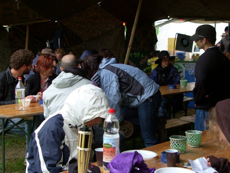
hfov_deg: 27.8
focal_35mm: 70
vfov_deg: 21.0
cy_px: 86
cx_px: 115
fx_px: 465
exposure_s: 1/125
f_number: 3.2
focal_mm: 18
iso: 50
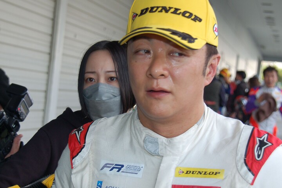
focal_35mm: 75
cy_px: 94
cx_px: 141
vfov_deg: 18.2
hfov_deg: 27.0
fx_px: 587
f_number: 5.6
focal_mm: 50
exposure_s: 1/125
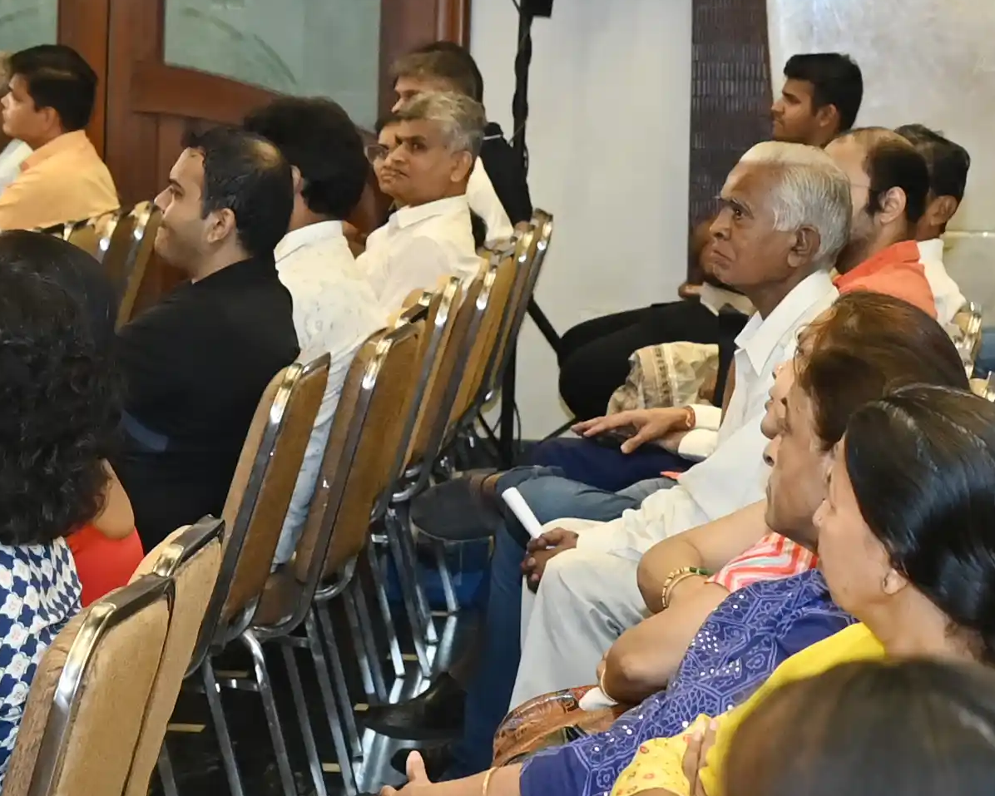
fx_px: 4094
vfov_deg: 11.1
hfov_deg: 13.8
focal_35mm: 139
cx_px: 260
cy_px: 99
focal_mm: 30
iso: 2000
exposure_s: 1/200
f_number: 4
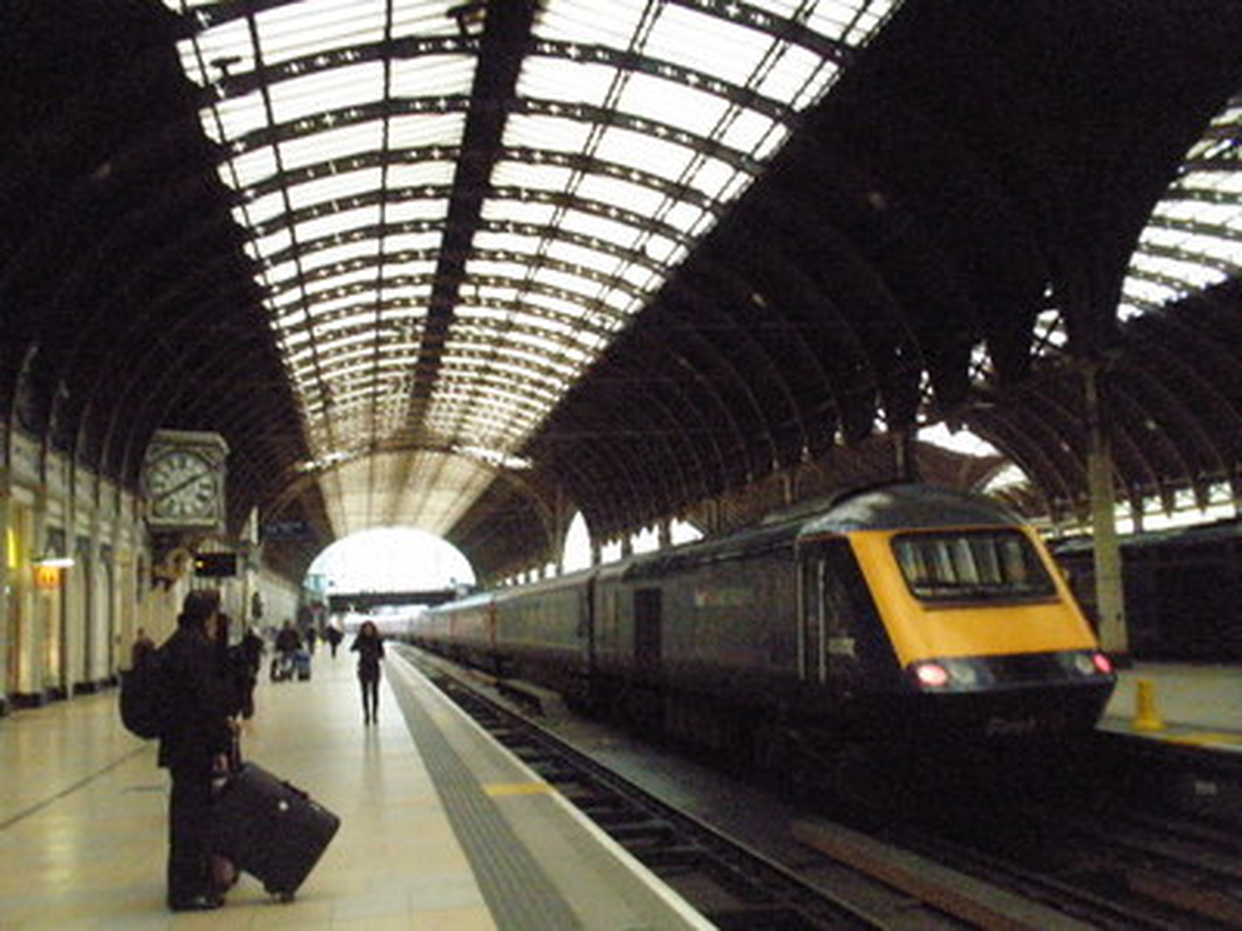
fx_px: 1328
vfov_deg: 38.7
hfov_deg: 50.1
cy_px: 466
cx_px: 621
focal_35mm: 37
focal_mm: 6.6
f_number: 3.5
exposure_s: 1/50
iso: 800
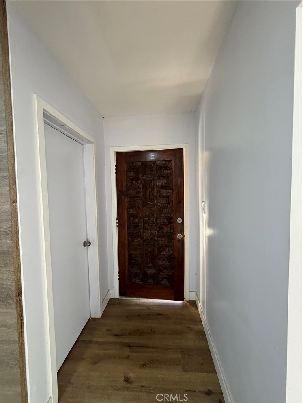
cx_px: 152
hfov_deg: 85.7
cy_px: 202
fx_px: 163
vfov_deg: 102.1
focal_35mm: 14
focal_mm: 2.22
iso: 320
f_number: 2.2
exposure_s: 1/60
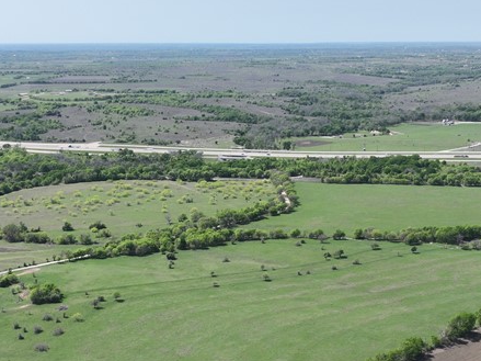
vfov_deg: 25.6
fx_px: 778
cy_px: 295
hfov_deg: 34.3
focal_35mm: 56
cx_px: 226
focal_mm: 12.29
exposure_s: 1/2000
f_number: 3.5
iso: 110
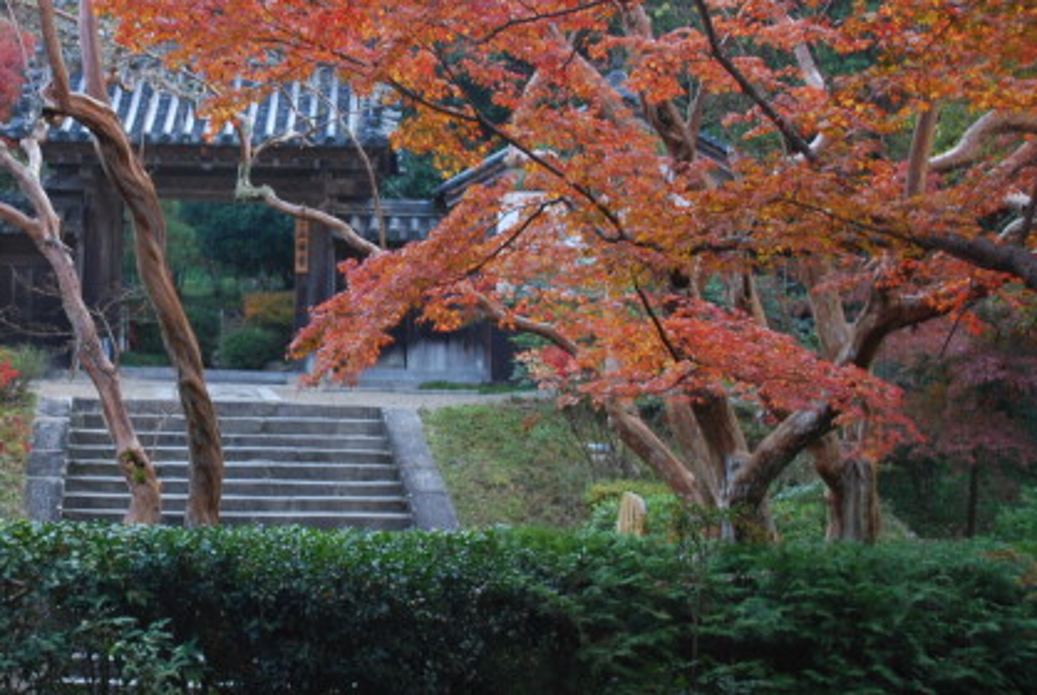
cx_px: 216
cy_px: 207
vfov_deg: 18.7
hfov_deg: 27.2
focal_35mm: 73
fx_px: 2101
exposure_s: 1/40
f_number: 4.8
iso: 200
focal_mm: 29
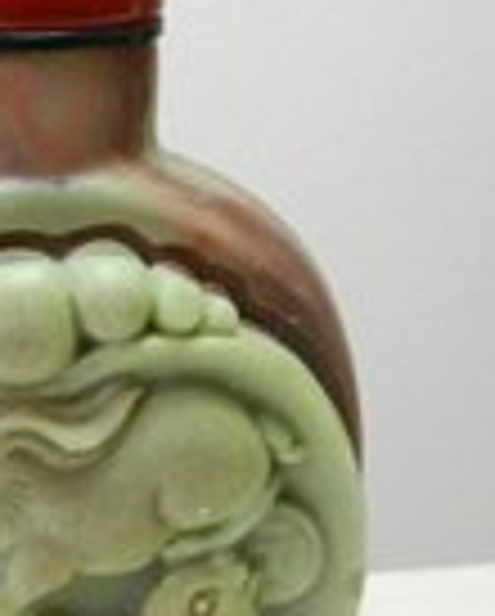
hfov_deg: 24.4
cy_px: 366
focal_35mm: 61
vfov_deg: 30.8
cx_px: 65
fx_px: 1115
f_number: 3.5
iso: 640
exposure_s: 1/100
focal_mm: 4.5
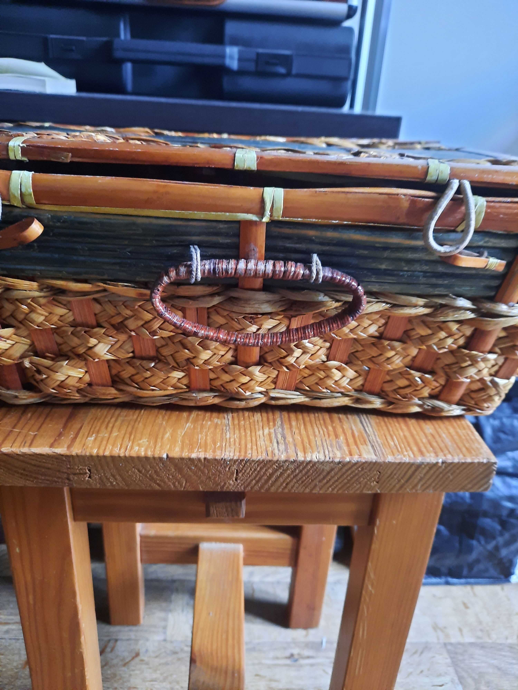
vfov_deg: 69.4
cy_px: 345
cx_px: 259
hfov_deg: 54.9
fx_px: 499
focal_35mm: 25
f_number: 2
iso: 500
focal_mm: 4.6
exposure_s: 1/25
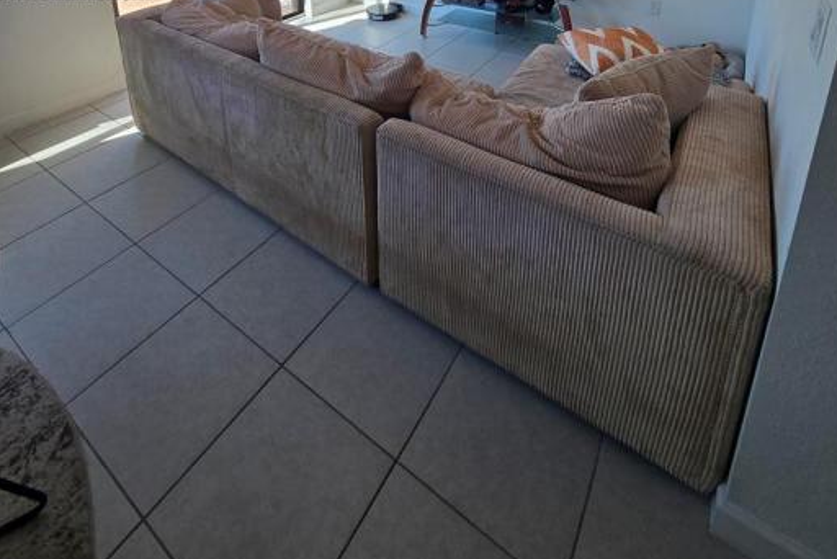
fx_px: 442
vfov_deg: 51.3
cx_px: 412
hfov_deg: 86.9
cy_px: -5
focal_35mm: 19
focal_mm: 2.2
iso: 50
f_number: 2.2
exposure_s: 1/112
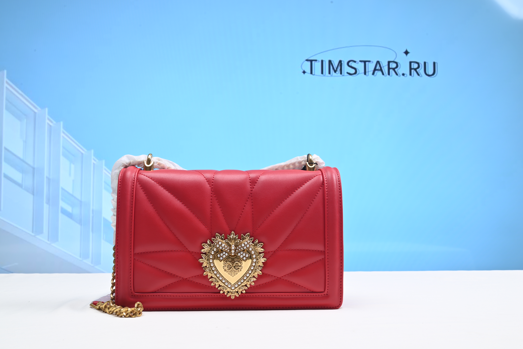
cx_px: 262
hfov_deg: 49.5
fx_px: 567
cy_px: 174
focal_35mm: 39
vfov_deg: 34.2
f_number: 16
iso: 100
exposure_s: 1/2
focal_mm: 39
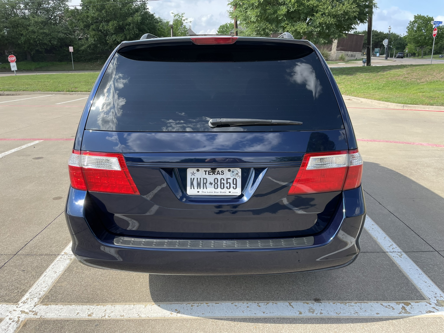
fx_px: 333
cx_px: 222
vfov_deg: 53.1
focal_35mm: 26
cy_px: 166
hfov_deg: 67.3
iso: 32
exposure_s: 1/1247
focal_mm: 4.2
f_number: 1.6
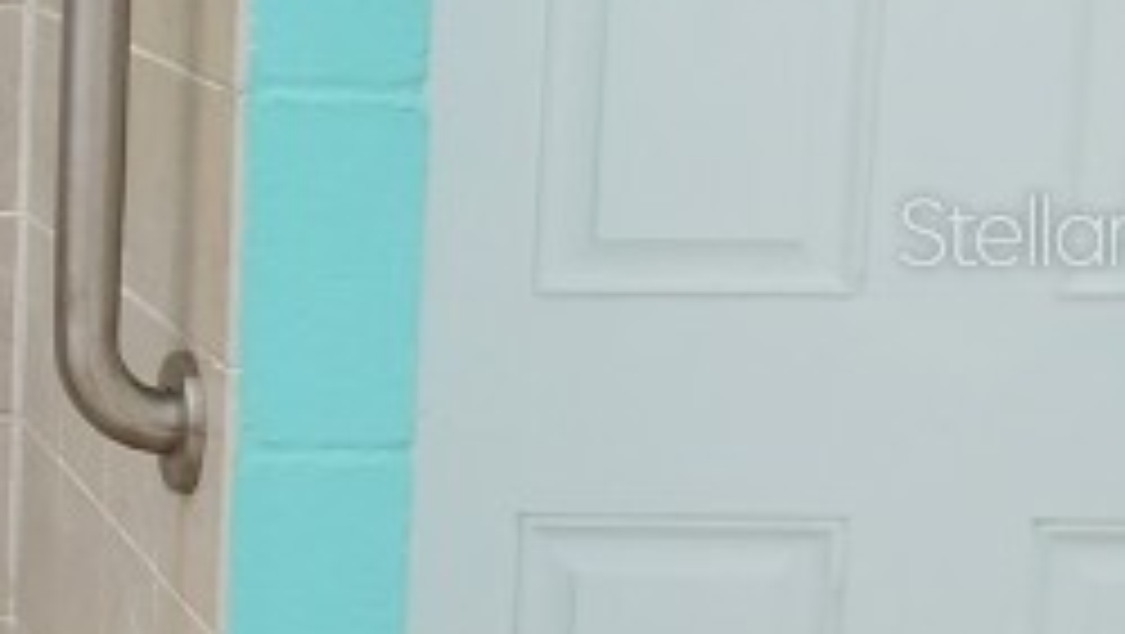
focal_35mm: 107
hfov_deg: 16.3
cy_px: 229
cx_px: -981
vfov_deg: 11.3
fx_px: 3194
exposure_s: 1/496
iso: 100
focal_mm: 4.3
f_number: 3.2
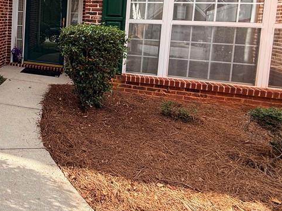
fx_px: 244
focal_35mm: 30
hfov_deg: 48.9
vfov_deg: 43.6
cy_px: 31
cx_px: -2
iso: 50
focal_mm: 2.22
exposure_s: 1/300
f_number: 2.2
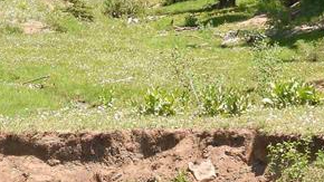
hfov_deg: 7.4
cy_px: 173
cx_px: -111
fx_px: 2482
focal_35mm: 289
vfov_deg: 4.2
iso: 100
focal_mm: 13.4
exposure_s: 1/160
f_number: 5.6
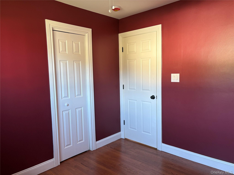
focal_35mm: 26
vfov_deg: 53.1
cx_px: 117
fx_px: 176
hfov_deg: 67.3
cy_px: 88
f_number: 1.6
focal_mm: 5.96
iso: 125
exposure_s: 1/81
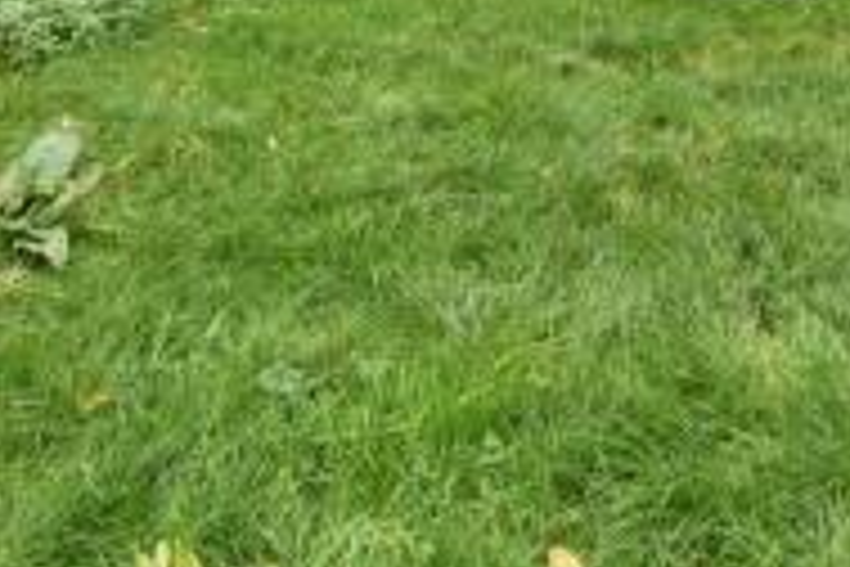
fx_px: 1228
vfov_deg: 21.0
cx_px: 672
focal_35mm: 52
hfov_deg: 36.9
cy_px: -335
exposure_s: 1/125
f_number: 5.6
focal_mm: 10
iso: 140
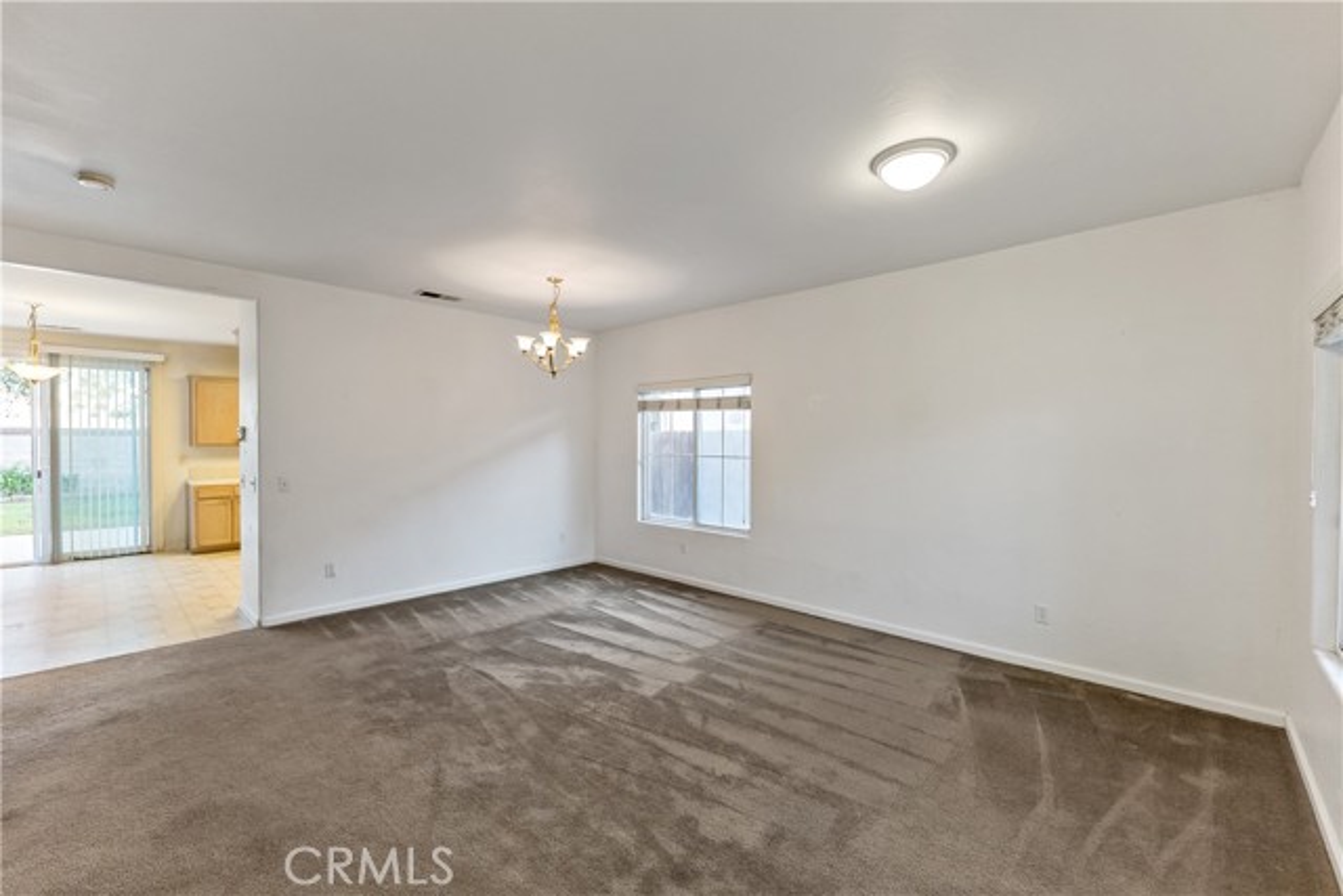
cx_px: 672
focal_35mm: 14
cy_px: 448
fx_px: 522
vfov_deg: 81.2
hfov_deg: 104.2
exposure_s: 1/160
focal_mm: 14
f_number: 3.5
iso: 1250
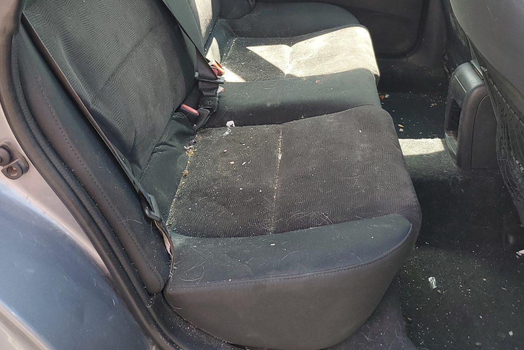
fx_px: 539
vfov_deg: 35.2
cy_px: 91
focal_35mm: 37
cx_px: 307
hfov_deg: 51.6
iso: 50
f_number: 1.5
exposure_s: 1/204
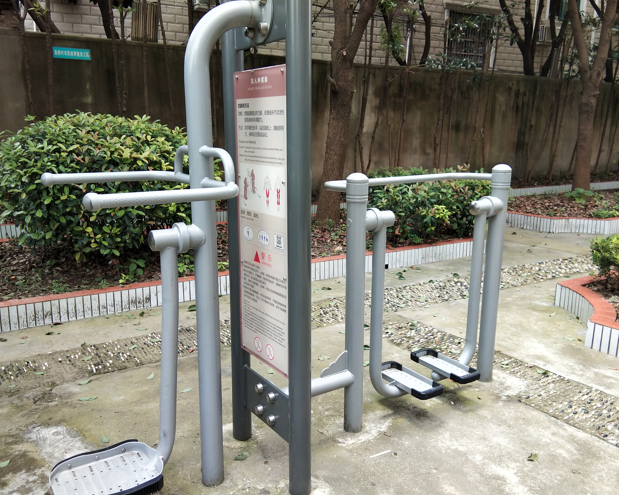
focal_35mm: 34
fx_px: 623
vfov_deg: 43.3
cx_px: 317
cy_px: 259
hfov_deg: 52.8
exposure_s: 1/162
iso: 50
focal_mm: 3.69
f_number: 2.2
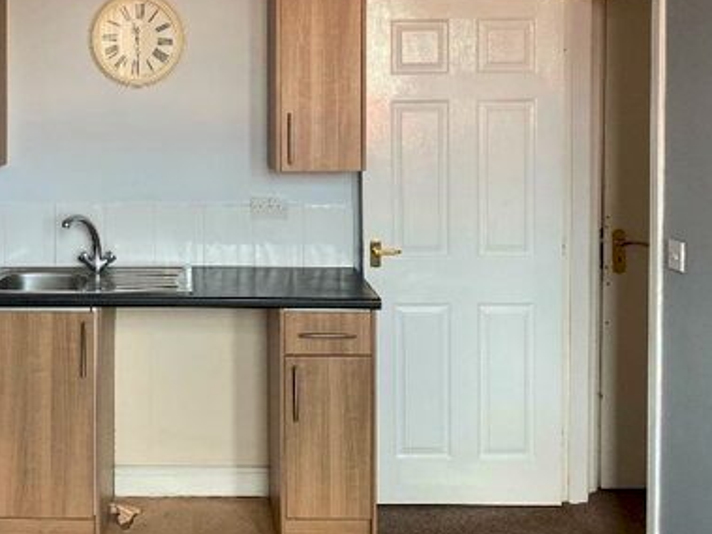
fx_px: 987
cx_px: 188
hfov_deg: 38.7
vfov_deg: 29.8
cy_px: 136
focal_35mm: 48
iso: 125
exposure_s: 1/100
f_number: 1.8
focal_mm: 4.25
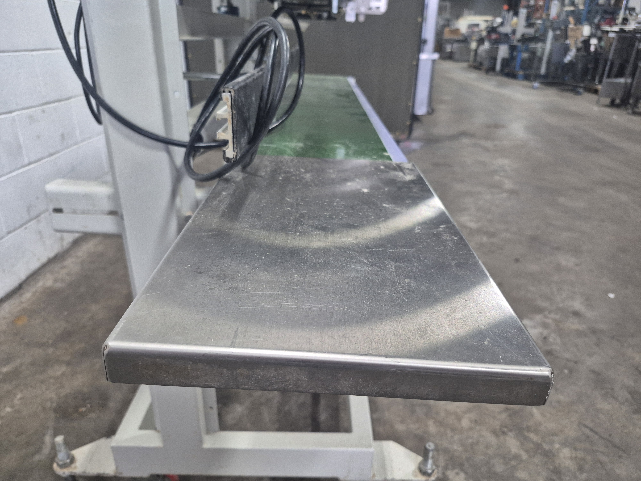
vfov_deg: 58.9
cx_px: 320
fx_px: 426
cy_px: 240
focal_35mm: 23
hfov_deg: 73.9
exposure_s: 1/120
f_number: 1.8
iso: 400
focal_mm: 5.4
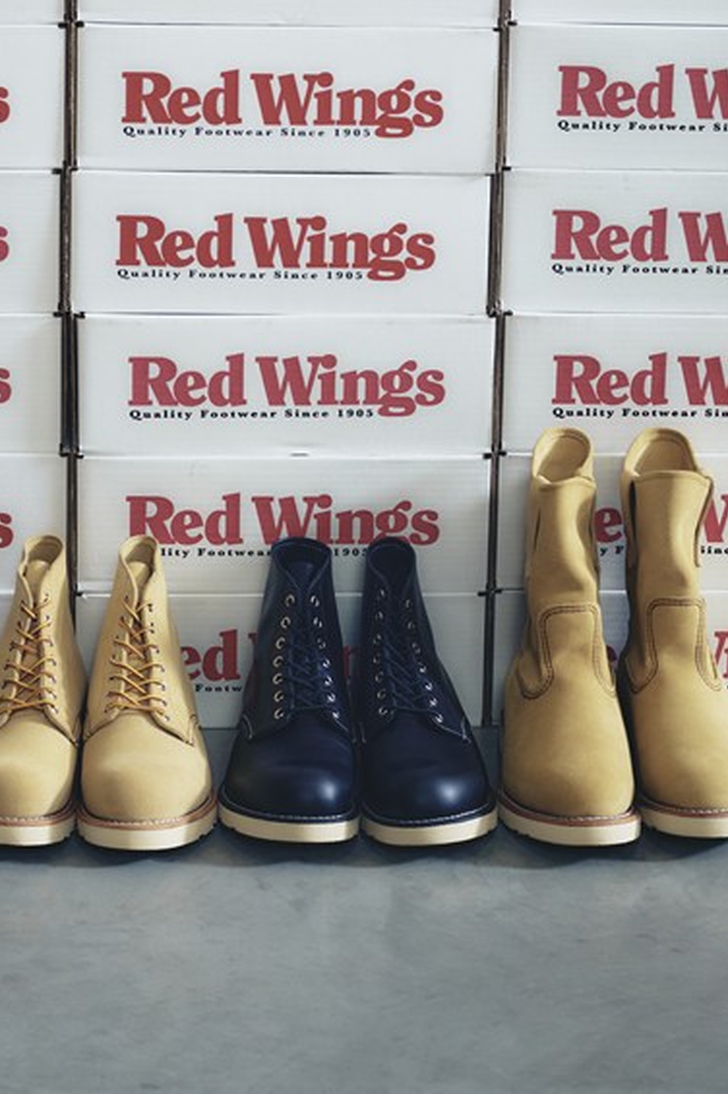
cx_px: 207
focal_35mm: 93
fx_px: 2824
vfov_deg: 21.4
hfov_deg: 14.6
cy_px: 81
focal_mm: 50
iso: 400
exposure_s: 1/125
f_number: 6.3
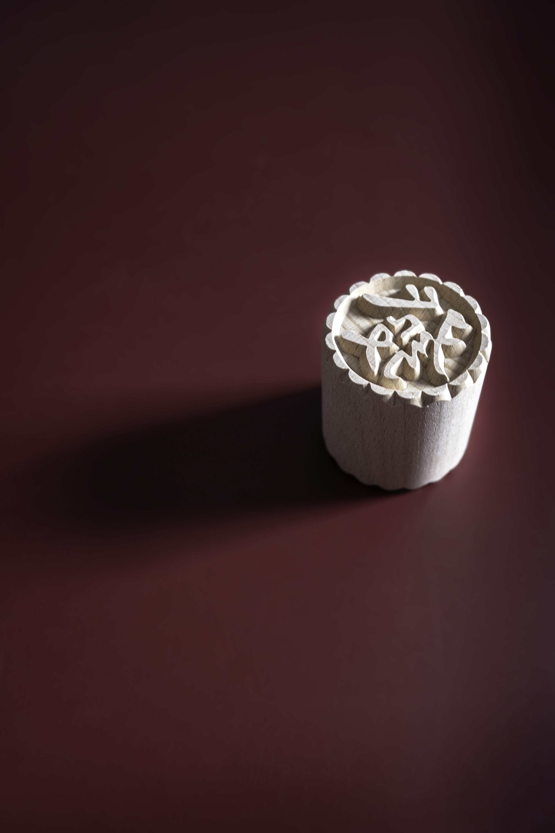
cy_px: 416
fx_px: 809
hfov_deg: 37.9
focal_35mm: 35
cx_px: 278
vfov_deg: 54.4
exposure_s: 1/20
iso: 400
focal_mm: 35
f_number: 4
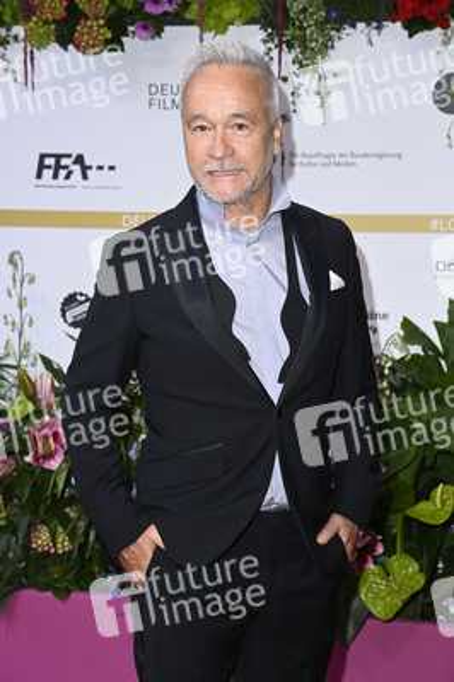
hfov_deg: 16.0
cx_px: 227
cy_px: 341
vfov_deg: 23.9
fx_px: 1611
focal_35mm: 85
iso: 640
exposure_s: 1/250
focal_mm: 85
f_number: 6.3
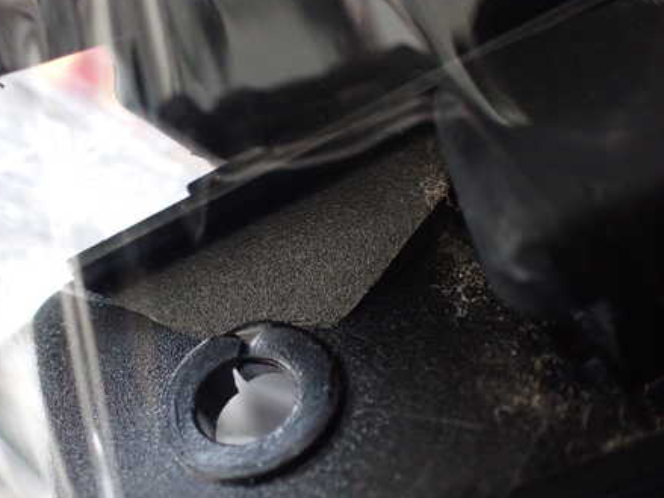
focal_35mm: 41
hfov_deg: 45.3
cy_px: 262
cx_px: 237
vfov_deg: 35.1
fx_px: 786
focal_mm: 5.4
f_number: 2.3
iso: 800
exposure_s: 1/100
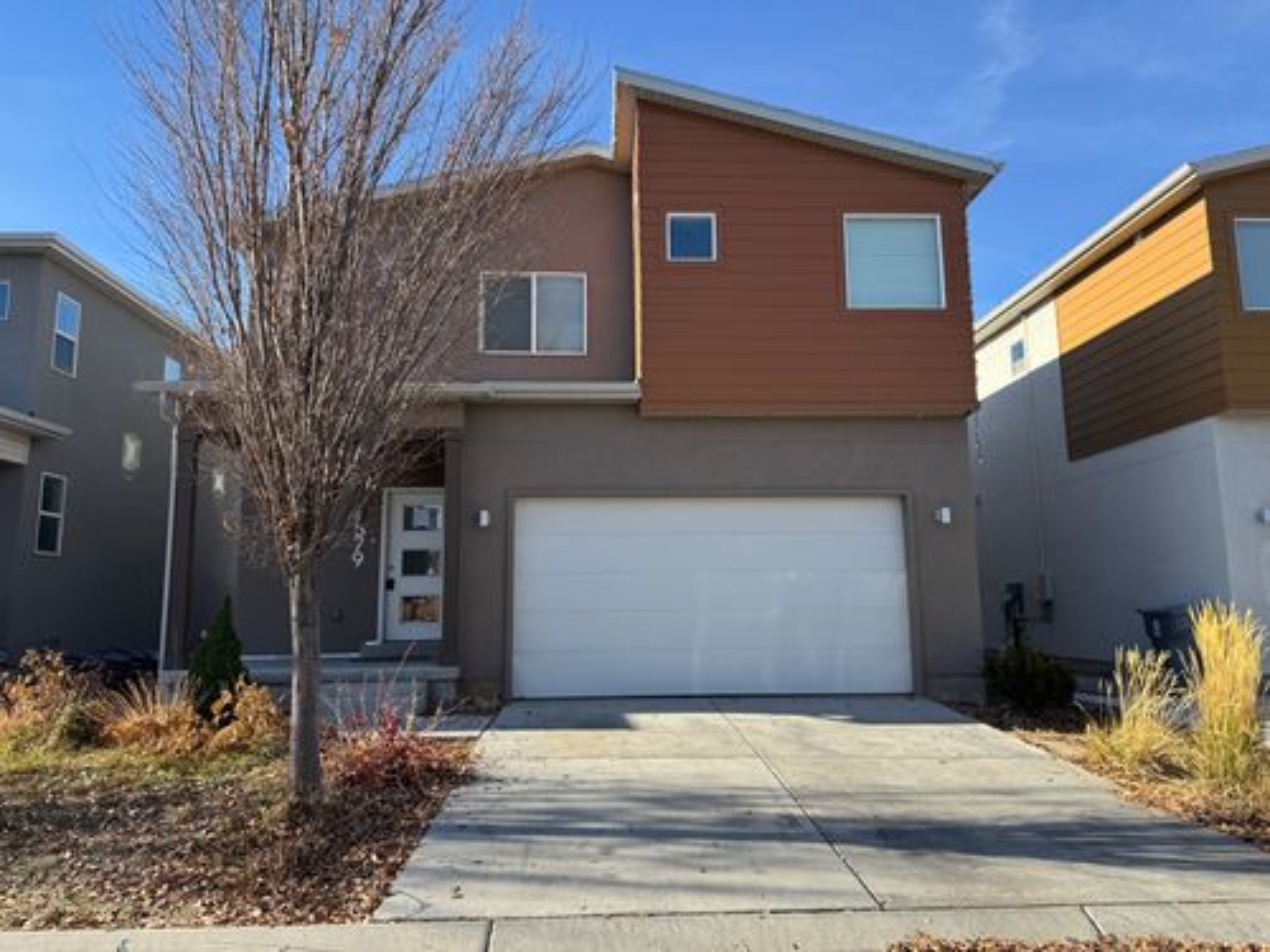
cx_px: 635
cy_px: 476
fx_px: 881
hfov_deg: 71.6
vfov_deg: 56.8
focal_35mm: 24
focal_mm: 6.76
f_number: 1.78
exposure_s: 1/1869
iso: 80
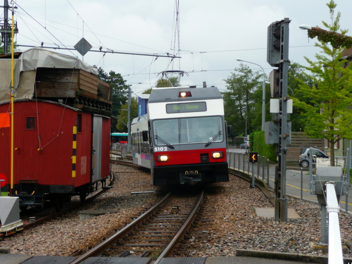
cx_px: 173
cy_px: 129
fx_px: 661
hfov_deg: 29.8
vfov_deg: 22.6
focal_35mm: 65
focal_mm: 9.8
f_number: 4.4
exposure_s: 1/160
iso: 100
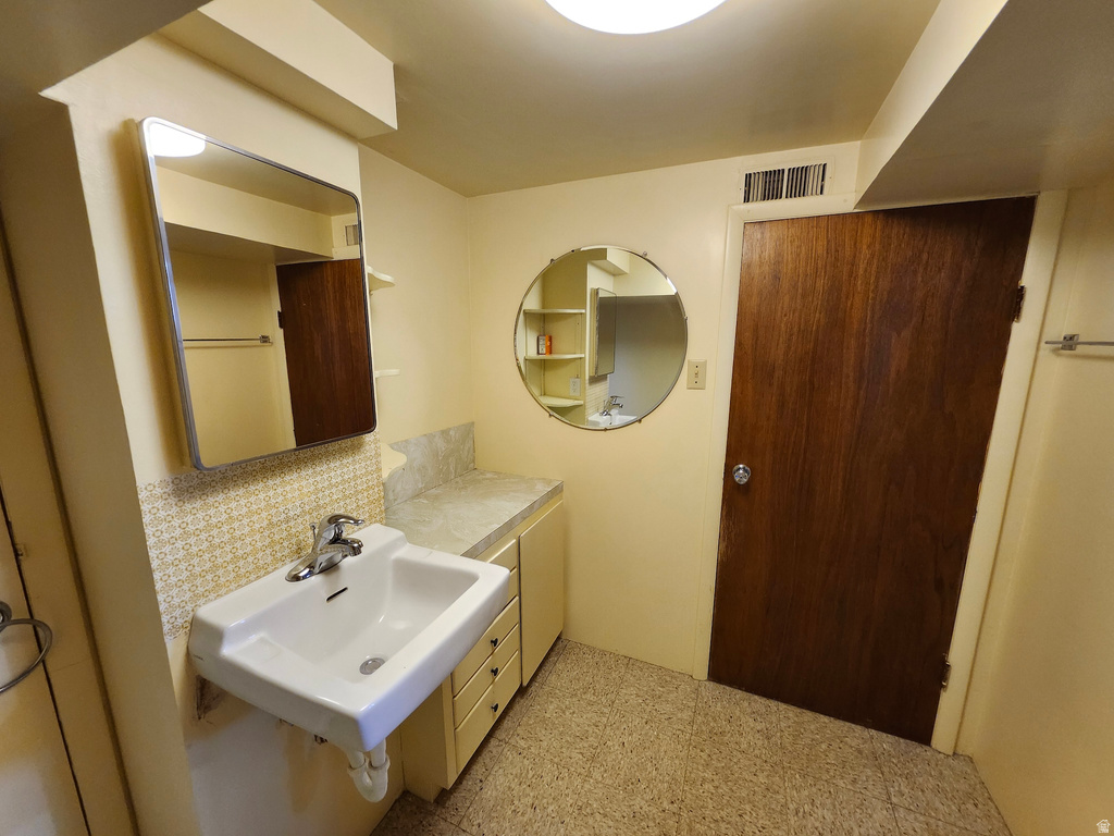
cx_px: 557
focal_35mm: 13
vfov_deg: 89.9
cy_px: 418
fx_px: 418
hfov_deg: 106.2
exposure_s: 1/30
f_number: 2.2
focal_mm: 1.74
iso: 320
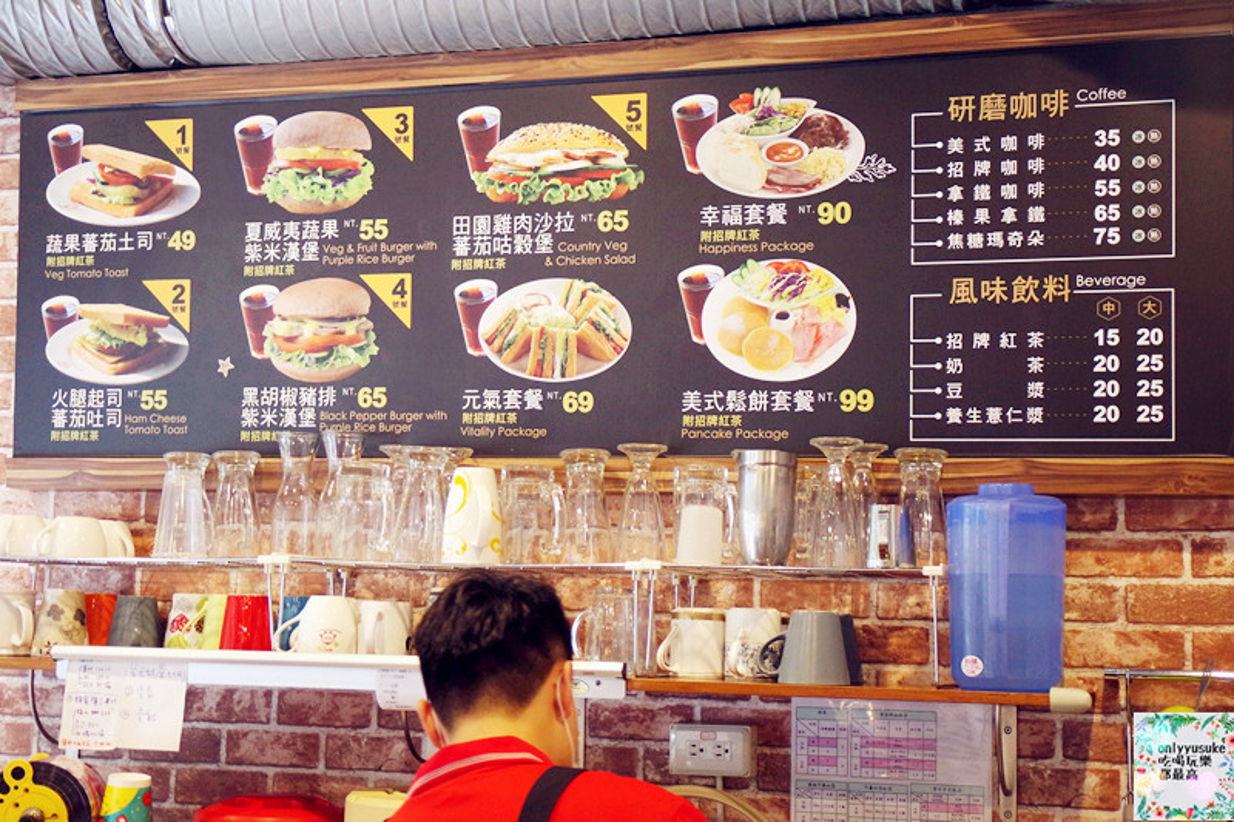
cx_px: 617
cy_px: 411
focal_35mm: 54
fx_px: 1850
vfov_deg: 25.0
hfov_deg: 36.9
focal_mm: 20
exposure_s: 1/15
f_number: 5
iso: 800
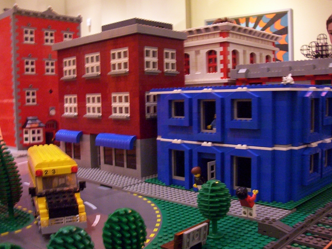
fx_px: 432
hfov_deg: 42.1
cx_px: 168
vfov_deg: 32.2
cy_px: 129
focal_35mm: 45
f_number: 2.73
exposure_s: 1/8
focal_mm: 5.77
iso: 200
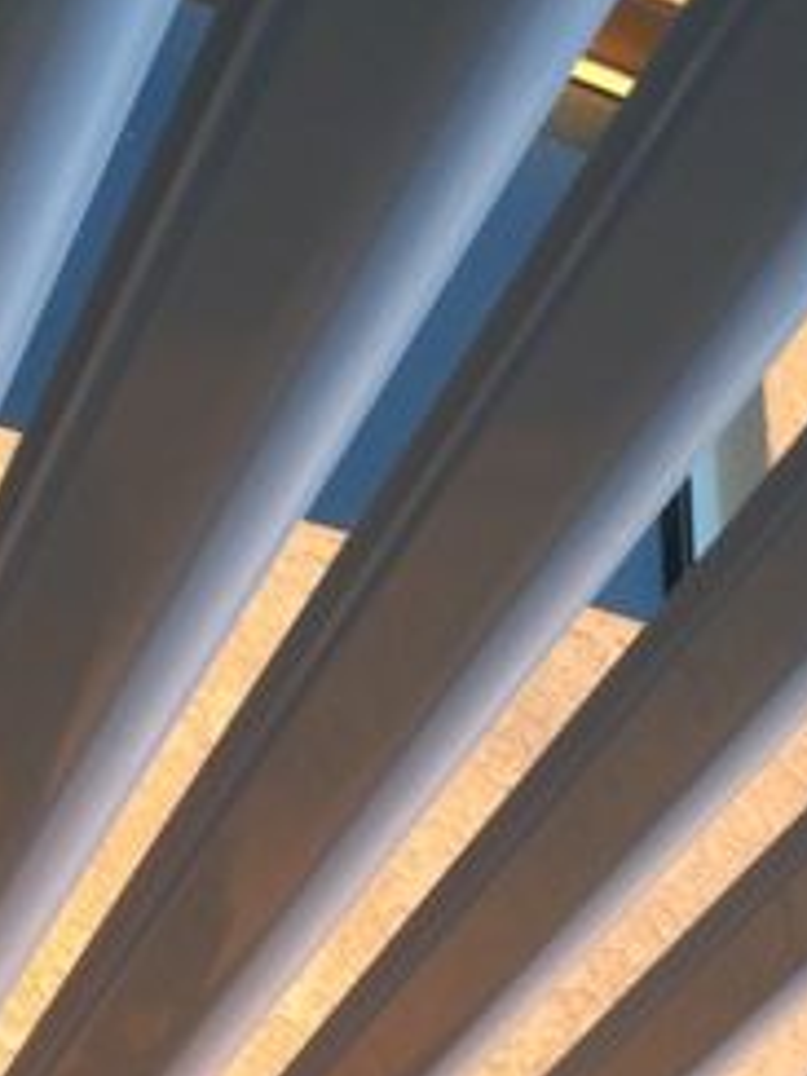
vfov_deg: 19.4
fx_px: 2953
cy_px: 1296
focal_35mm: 95
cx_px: 745
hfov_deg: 15.4
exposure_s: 1/100
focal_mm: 4.15
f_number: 2.2
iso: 32
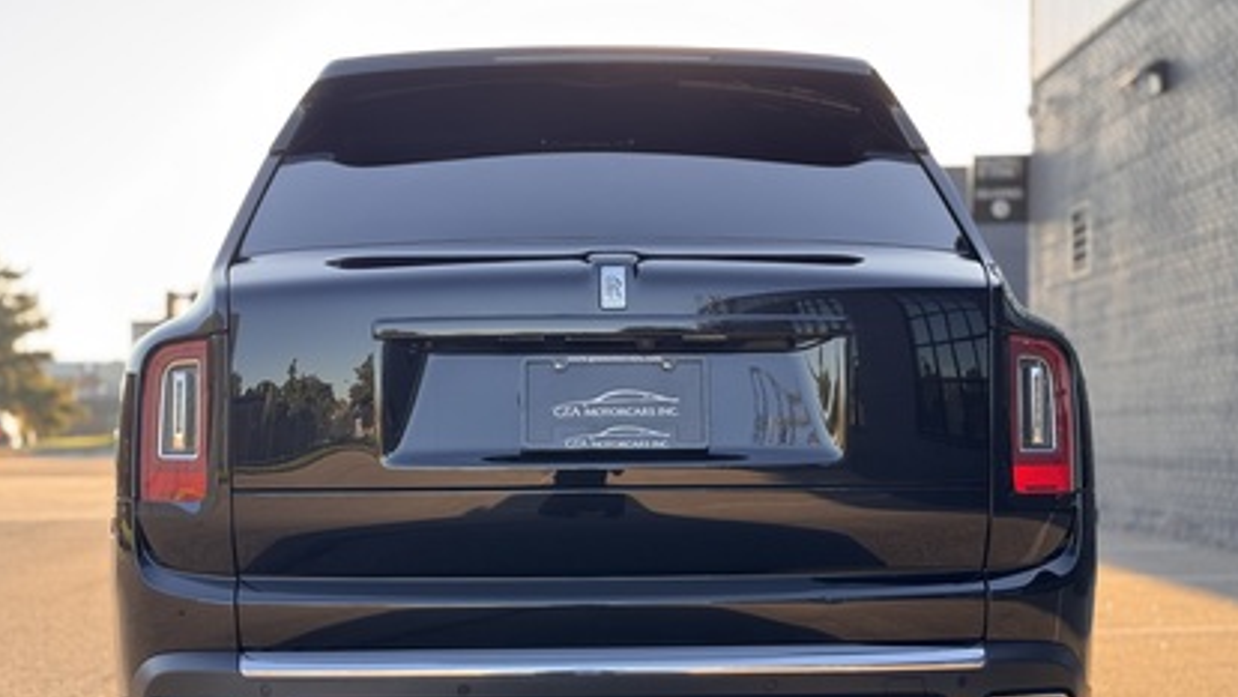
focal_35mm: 53
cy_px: 417
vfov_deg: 22.6
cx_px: 616
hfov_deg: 39.2
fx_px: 1740
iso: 64
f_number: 1.78
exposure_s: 1/204
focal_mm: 6.76
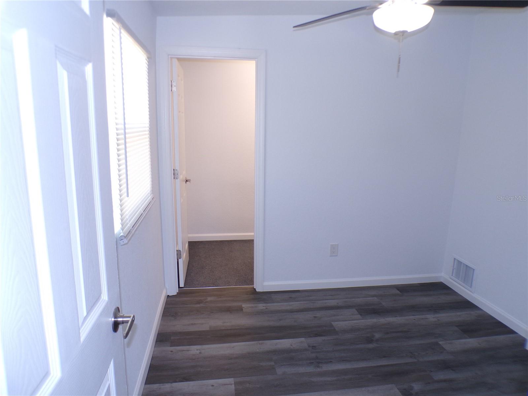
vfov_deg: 56.8
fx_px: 366
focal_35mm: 24
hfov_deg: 71.6
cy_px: 198
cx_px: 264
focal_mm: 4.3
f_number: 3
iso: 142
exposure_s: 1/34
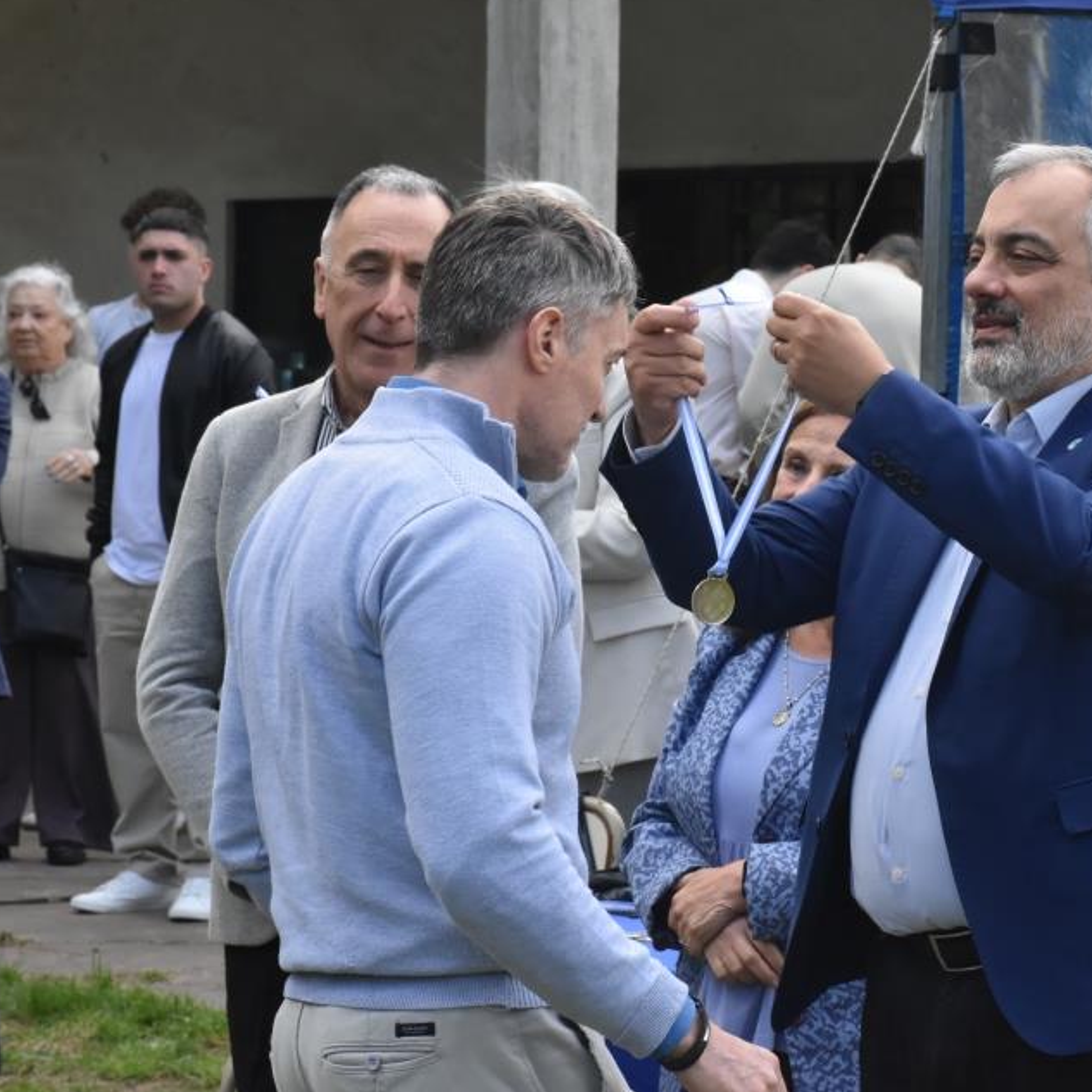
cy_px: 522
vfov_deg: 11.3
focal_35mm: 155
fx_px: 5521
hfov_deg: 11.3
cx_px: 856
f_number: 13
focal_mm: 75
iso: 1600
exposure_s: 1/640
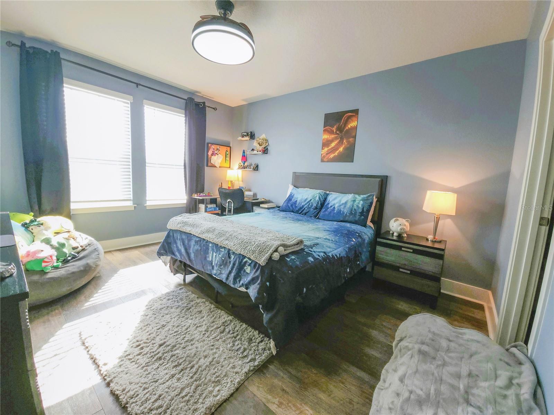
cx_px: 277
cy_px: 208
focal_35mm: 13
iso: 64
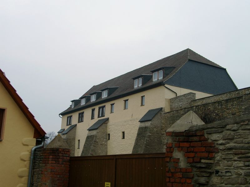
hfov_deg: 40.4
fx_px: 339
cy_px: 94
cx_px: 125
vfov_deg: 30.9
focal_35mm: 47
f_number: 4
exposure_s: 1/181
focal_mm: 9.82
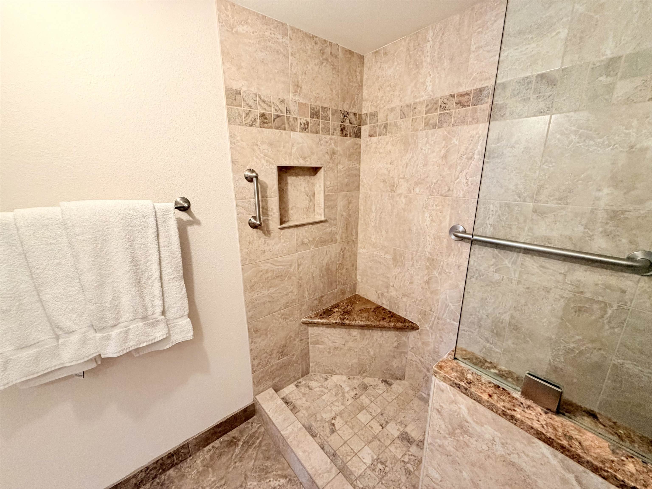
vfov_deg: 85.7
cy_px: 244
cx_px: 326
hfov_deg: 102.1
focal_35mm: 14
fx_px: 264
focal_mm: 2.22
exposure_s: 1/60
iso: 320
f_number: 2.2
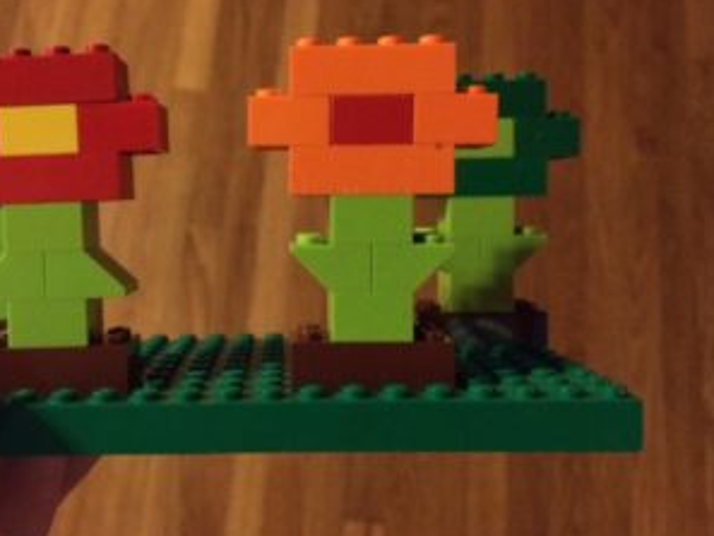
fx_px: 805
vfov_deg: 36.8
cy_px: 233
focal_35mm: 39
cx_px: 243
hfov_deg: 47.1
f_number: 2.2
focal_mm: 4.15
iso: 500
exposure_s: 1/15
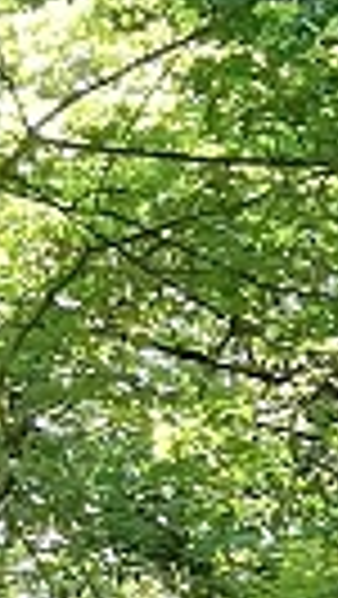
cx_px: 919
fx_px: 4389
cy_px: 1738
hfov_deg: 4.3
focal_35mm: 276
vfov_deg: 7.1
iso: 80
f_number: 2.2
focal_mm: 3.81
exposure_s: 1/100
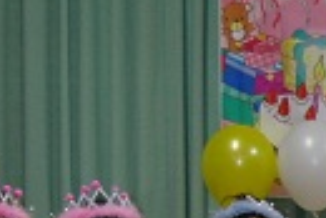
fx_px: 1804
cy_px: 377
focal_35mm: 199
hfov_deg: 9.8
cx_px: 602
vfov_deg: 6.8
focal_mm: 25
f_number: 4
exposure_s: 1/40
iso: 400
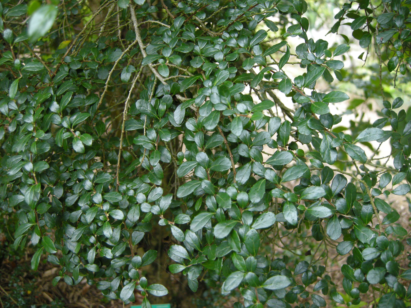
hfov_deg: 52.6
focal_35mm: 35
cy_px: 154
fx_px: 416
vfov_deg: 40.7
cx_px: 206
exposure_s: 1/49
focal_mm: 7.5
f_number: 2.7
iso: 146
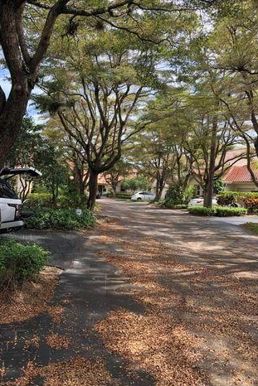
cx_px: 119
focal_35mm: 30
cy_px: 190
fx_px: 322
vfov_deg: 61.9
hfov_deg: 43.6
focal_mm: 3.99
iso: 20
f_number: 1.8
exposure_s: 1/565
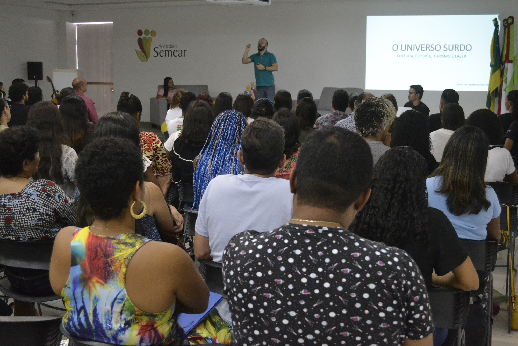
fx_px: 691
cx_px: 259
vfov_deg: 28.1
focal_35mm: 48
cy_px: 173
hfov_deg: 41.1
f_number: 4.8
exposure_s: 1/125
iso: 3200
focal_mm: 32
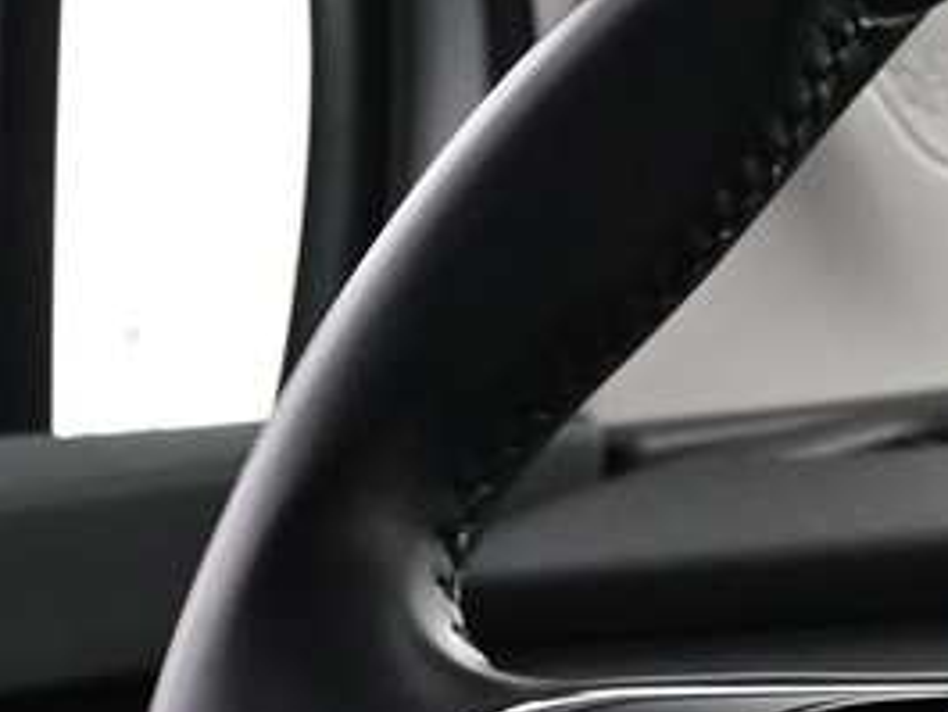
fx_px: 5315
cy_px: 977
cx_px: 1263
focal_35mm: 194
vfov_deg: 7.6
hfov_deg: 10.0
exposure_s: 1/30
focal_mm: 22
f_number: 4
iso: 1600
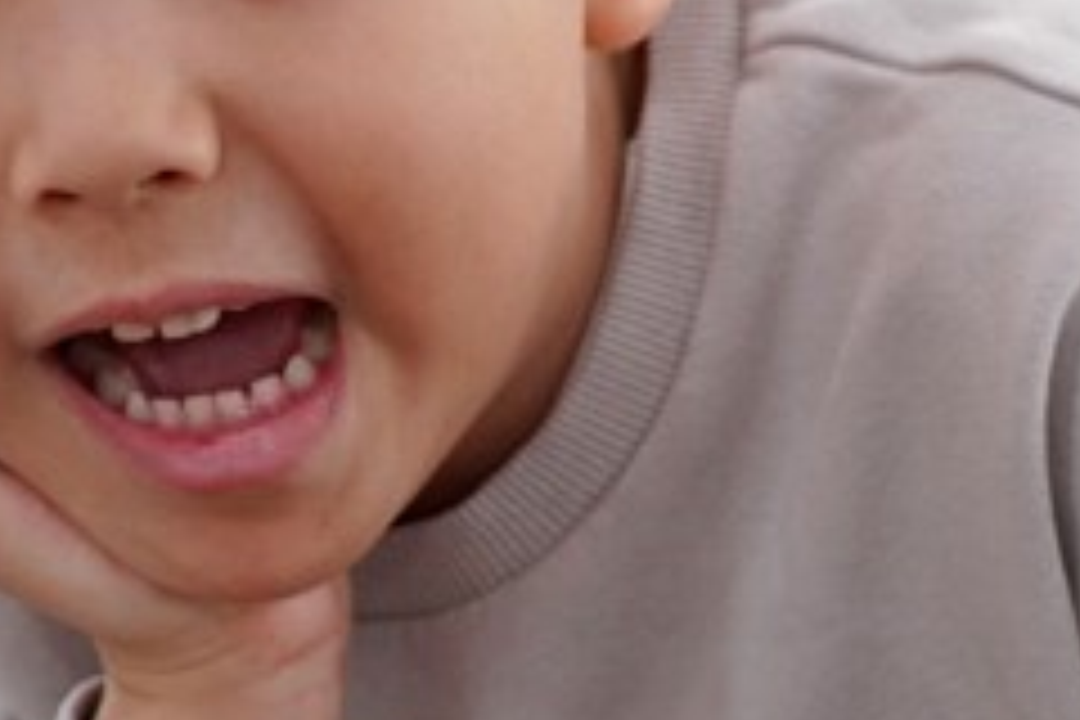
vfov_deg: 2.0
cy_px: 328
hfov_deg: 2.9
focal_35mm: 705
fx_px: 21148
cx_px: 428
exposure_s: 1/200
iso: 2000
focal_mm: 188
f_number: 4
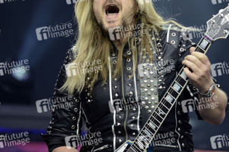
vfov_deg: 6.0
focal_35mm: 229
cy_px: 50
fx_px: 1457
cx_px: 137
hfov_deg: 9.0
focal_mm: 160
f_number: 2.8
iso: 400
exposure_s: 1/800
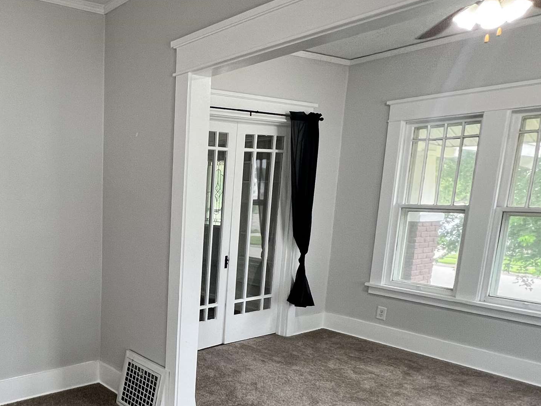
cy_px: 274
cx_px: 71
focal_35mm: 28
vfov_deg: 48.8
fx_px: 438
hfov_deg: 56.3
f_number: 1.8
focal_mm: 1.57
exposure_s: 1/120
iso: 160
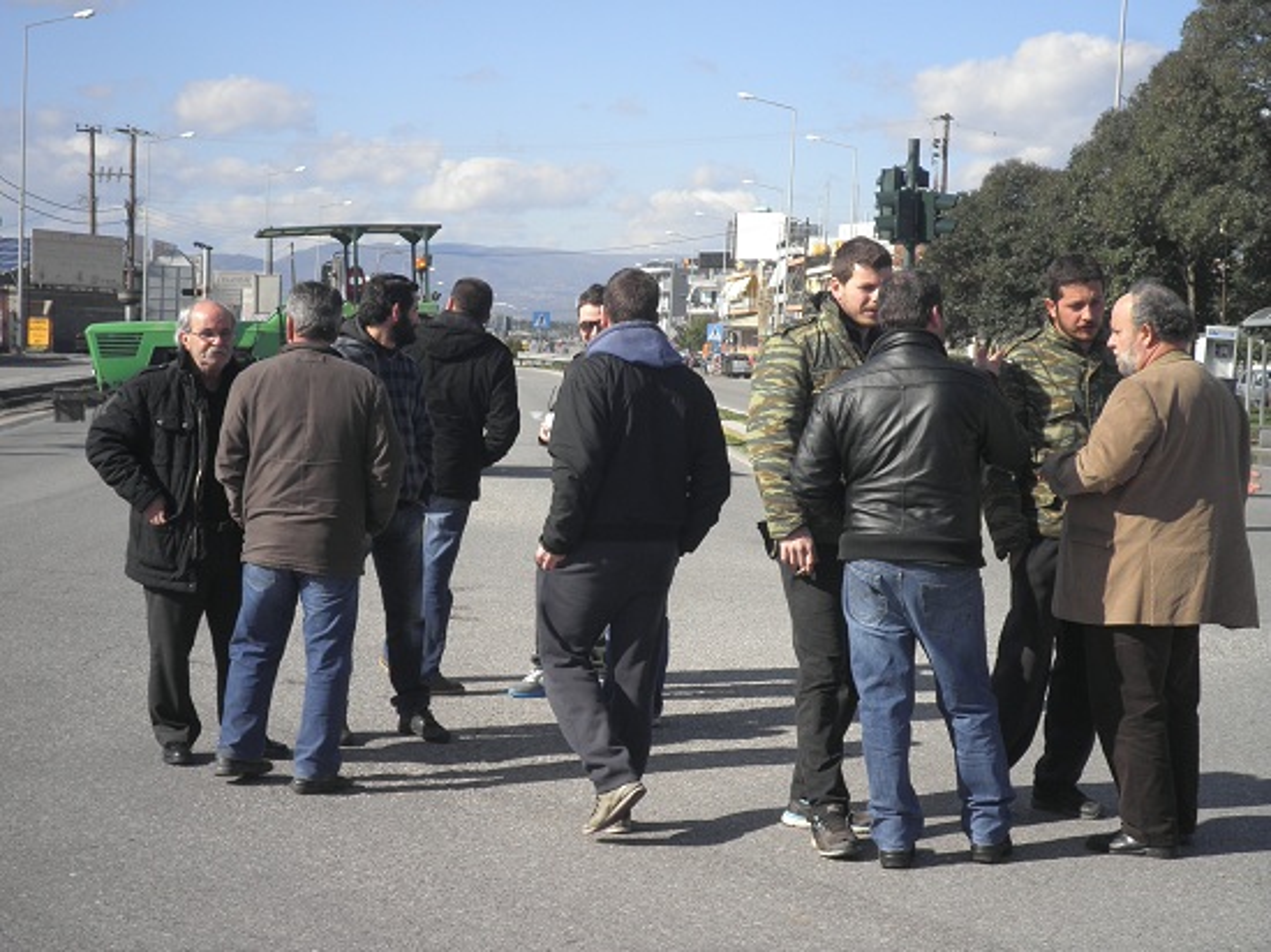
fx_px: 2716
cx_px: 636
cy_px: 476
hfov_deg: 26.3
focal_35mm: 74
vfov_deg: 19.9
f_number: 4.2
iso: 64
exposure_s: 1/320
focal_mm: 13.3
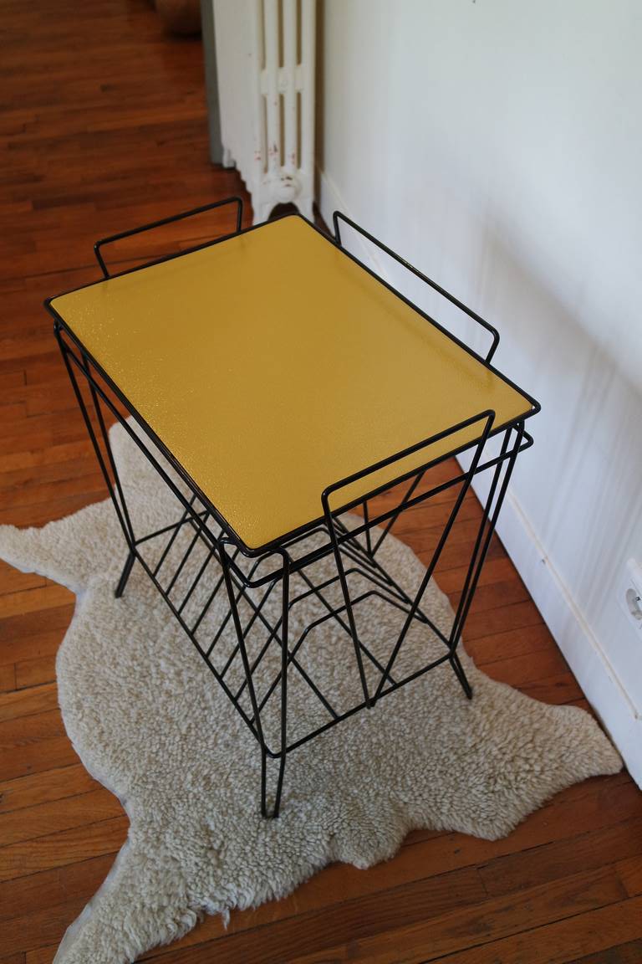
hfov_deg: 36.9
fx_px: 963
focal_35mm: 36
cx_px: 321
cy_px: 482
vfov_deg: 53.1
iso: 800
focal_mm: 24
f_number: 3.5
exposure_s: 1/50
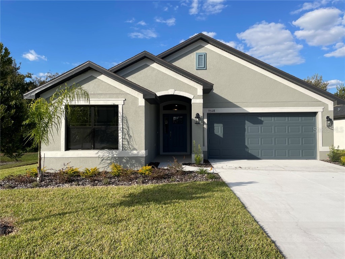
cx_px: 172
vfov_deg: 53.1
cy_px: 130
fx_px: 259
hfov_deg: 67.3
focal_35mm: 26
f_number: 1.6
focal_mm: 4.2
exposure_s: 1/3861
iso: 32
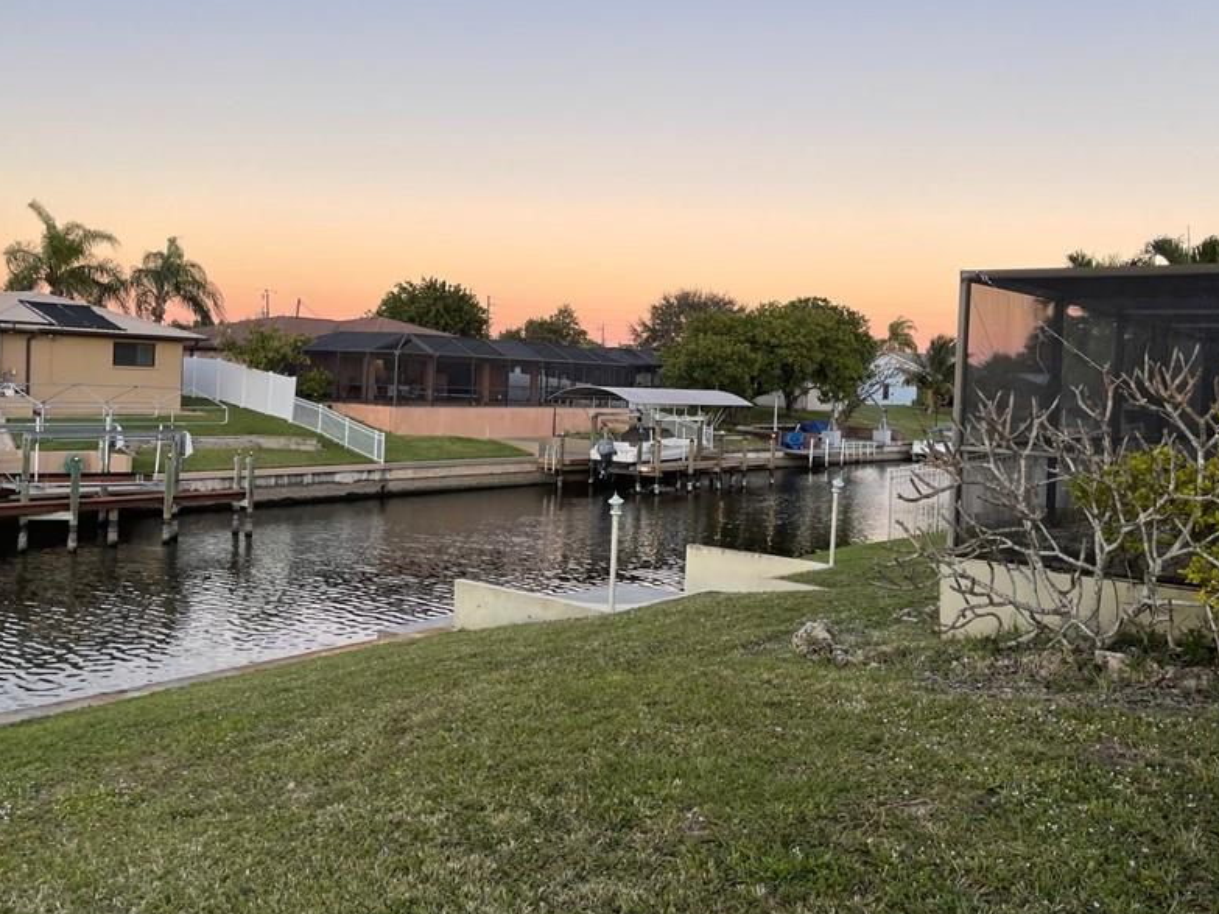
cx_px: 613
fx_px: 1197
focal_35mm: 34
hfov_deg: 54.0
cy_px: 383
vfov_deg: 41.7
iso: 32
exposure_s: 1/205
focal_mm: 5.1
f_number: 1.6
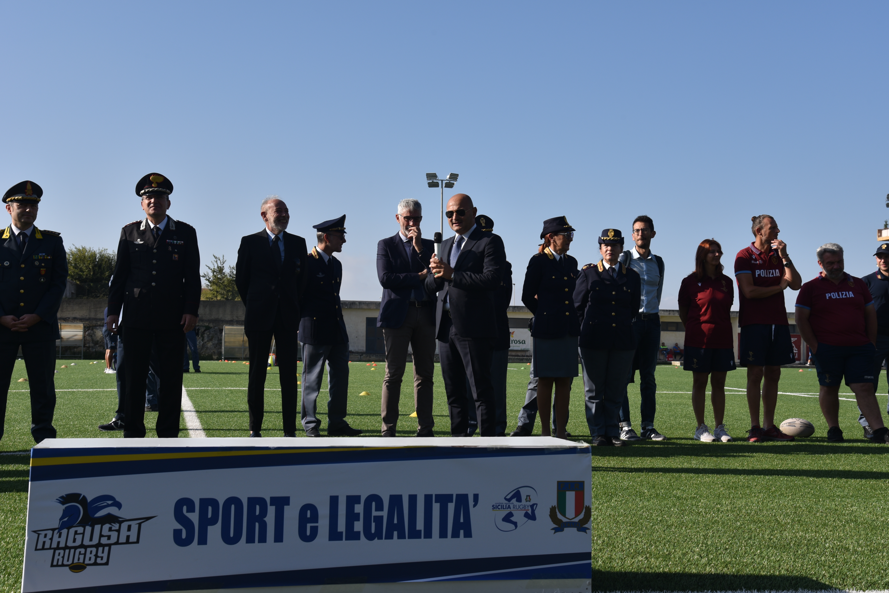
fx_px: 1186
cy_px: 296
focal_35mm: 48
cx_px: 444
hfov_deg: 41.1
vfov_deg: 28.1
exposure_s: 1/400
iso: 200
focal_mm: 48
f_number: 10
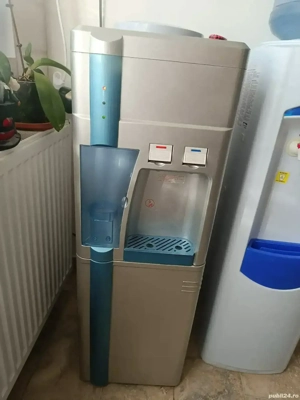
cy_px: 200
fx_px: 277
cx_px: 150
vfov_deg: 71.6
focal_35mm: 24
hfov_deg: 56.8
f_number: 1.88
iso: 312
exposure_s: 1/50.1
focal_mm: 5.59
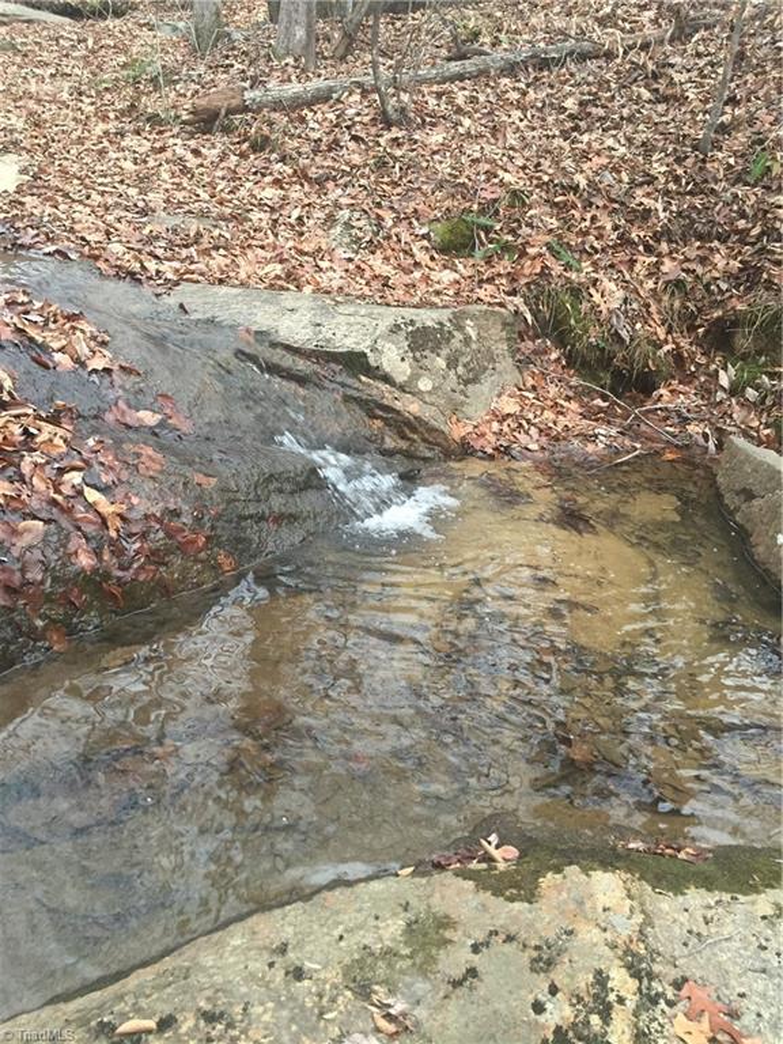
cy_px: 522
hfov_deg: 48.2
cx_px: 392
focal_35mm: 29
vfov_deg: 61.7
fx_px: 875
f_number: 2.2
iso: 125
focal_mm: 4.15
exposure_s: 1/30
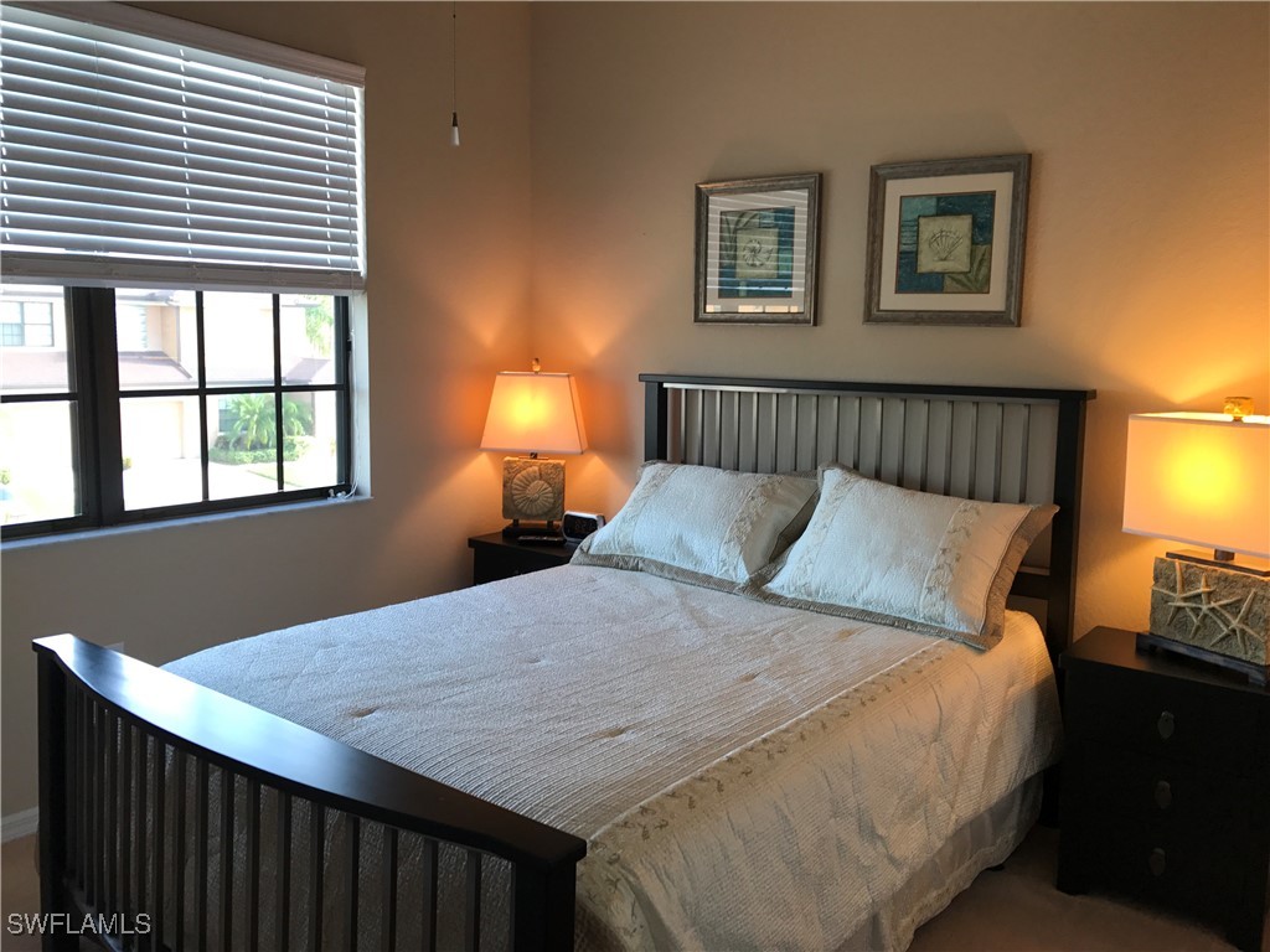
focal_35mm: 28
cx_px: 635
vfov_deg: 49.7
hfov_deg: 63.4
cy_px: 476
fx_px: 1027
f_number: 1.8
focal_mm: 3.99
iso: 32
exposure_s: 1/60
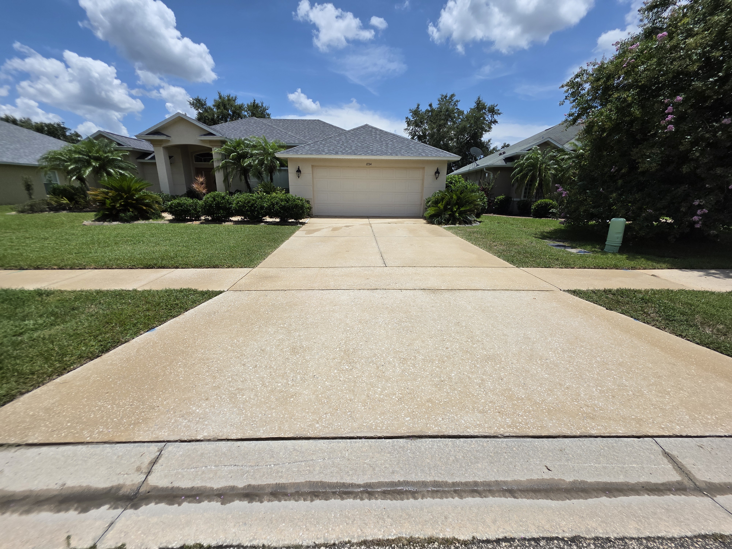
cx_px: 366
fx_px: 275
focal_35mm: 13
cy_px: 274
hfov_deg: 106.2
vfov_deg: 89.9
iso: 40
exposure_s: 1/4217
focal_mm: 2.2
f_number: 1.9
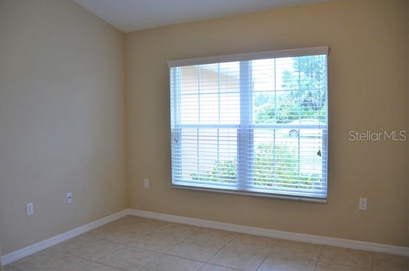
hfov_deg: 67.5
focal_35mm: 27
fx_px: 306
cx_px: 204
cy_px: 136
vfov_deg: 47.7
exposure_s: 1/50
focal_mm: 18
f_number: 3.5
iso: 800
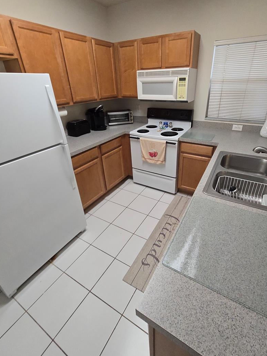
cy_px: 162
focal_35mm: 15
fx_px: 154
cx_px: 150
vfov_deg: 97.9
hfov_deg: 81.4
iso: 200
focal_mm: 2.2
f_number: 2.2
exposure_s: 1/60
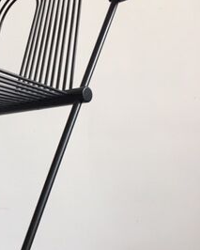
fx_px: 503
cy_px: 163
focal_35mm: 68
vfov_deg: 27.8
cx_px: -23
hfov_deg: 21.3
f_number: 2.2
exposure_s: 1/33
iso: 80
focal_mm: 4.15
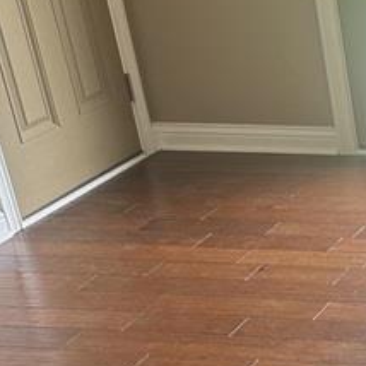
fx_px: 1136
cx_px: 587
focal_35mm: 95
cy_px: 416
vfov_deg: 17.6
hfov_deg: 16.3
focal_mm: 6.86
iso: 64
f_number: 1.78
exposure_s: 1/121
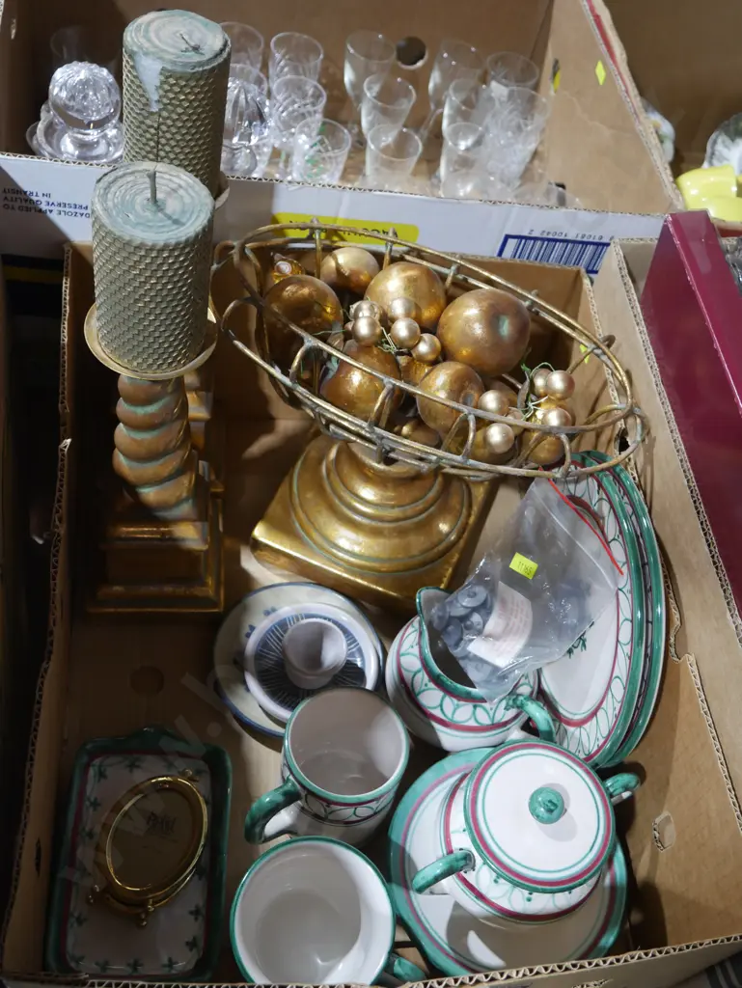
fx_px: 1085
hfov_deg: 37.8
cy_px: 494
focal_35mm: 38
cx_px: 371
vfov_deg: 49.0
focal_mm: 19
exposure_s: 1/60
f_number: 4.5
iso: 1000
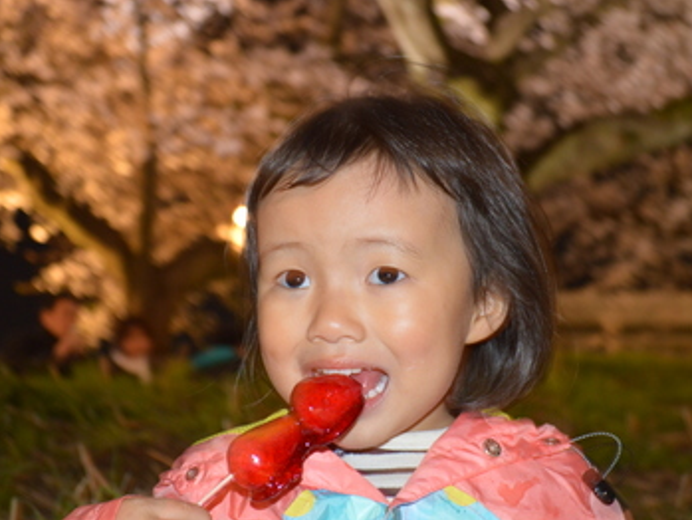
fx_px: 1320
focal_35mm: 66
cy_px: 262
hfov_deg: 29.4
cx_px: 361
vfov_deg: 22.3
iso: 800
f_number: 5.3
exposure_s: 1
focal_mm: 40
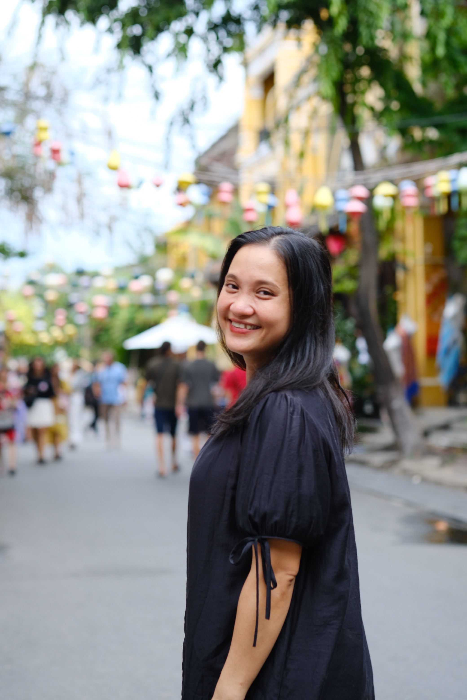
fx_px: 1751
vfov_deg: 22.6
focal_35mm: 90
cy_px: 350
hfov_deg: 15.2
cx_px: 234
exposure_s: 1/280
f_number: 3.2
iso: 320
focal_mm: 60
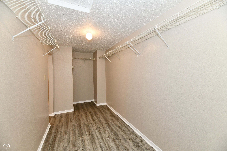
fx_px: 88
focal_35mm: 14
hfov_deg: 104.3
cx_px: 114
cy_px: 76
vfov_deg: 81.2
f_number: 6.3
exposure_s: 1/60
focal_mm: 14
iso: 640
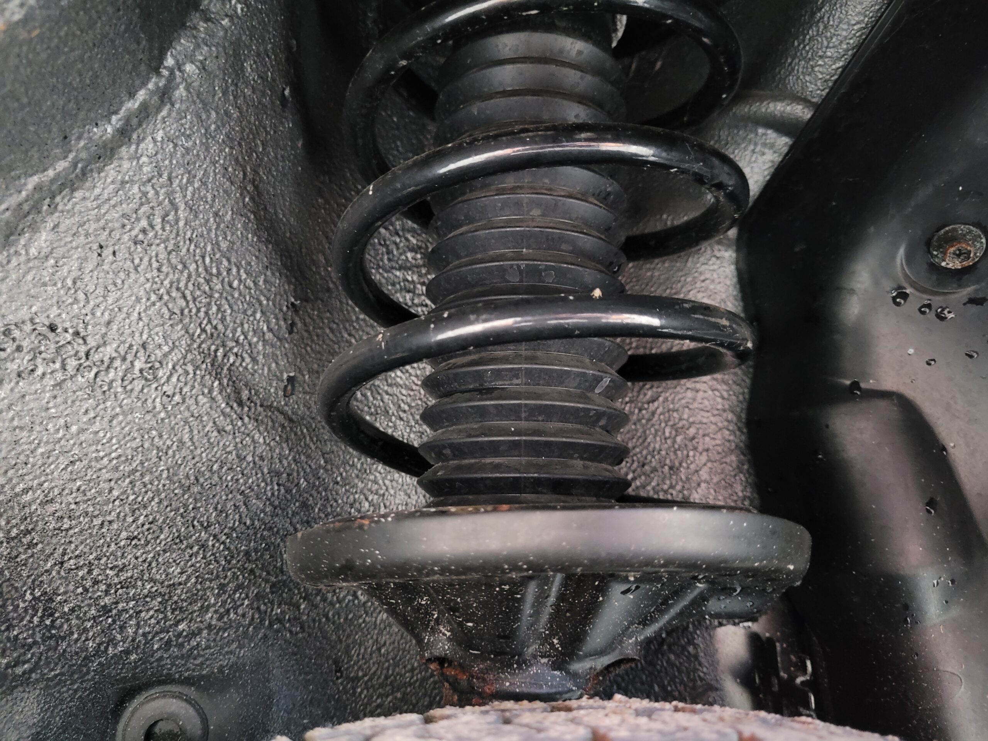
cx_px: 494
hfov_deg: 67.3
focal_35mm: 26
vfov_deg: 53.1
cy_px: 370
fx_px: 742
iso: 2000
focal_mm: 5.4
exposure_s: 1/10
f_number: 1.8
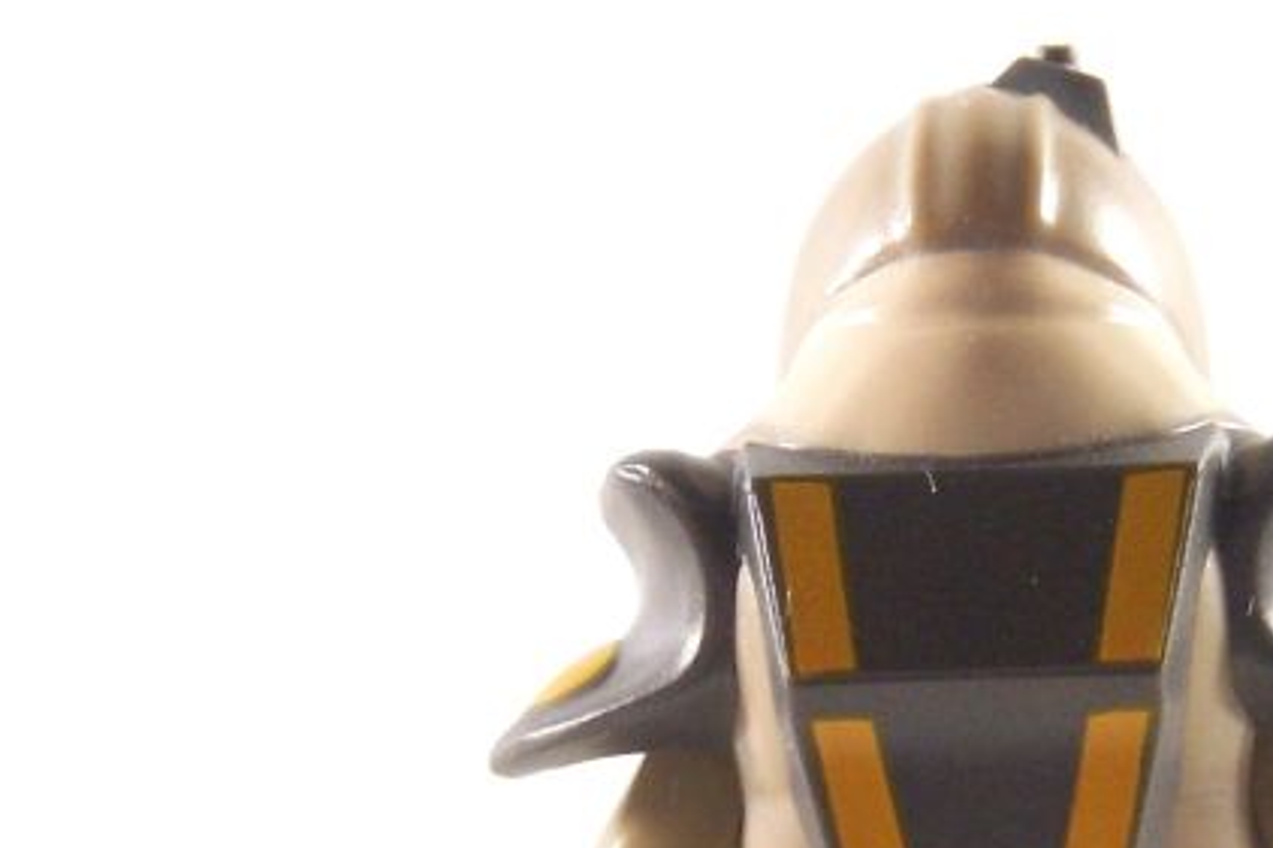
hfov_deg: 7.8
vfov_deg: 5.2
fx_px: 9367
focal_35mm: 265
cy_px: 833
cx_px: 1017
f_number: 3.6
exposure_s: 1/30
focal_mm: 17.5
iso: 200
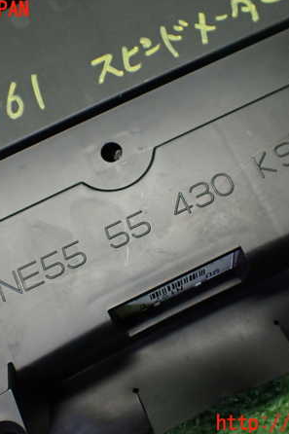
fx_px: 506
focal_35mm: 42
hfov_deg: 31.9
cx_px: 144
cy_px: 217
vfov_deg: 46.4
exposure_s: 1/125
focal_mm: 5.4
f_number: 2.3
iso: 500
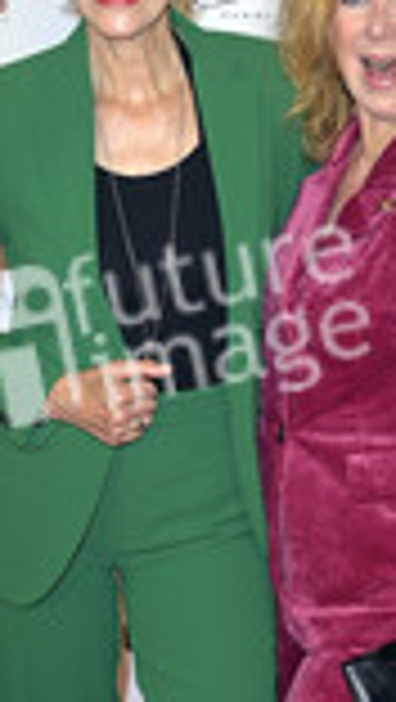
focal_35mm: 94
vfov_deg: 22.4
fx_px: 1751
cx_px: 270
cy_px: 558
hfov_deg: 12.9
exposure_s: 1/160
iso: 640
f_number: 5.6
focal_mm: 35
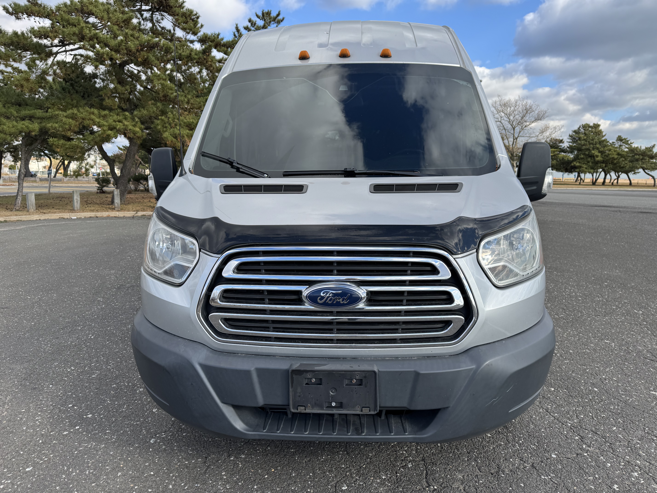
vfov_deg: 56.8
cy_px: 246
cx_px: 328
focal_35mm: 24
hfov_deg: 71.6
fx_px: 456
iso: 80
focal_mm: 6.76
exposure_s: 1/2174
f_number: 1.78
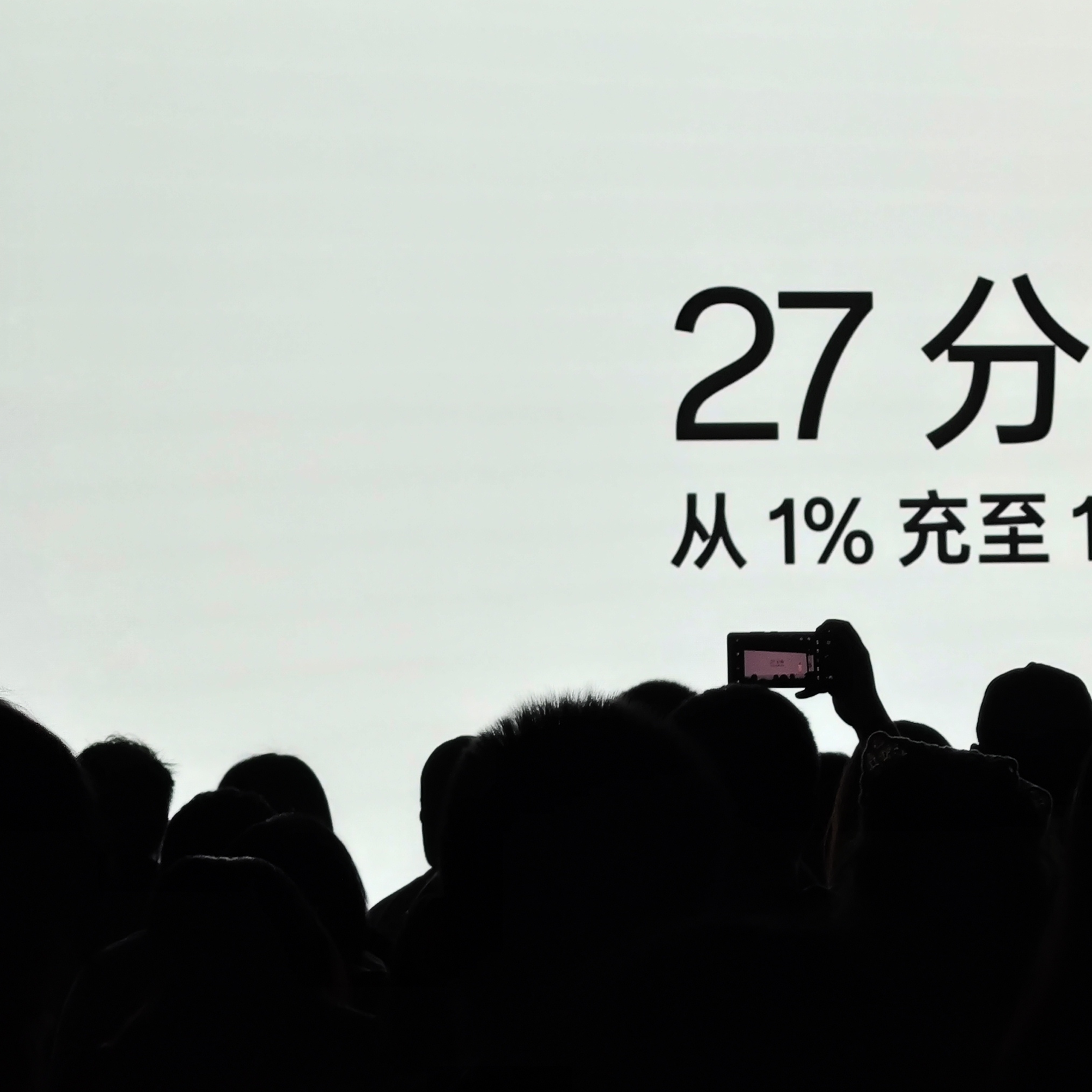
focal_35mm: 133
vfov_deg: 13.1
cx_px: 804
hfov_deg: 13.1
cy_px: 361
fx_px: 4747
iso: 1250
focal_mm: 9
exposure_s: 1/120
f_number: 2
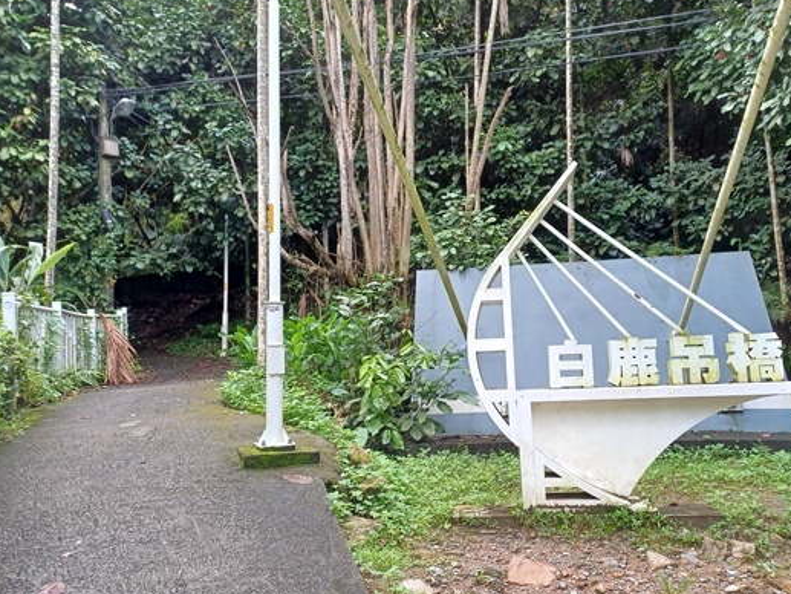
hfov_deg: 61.4
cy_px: 297
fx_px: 663
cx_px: 453
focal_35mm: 29
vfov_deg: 48.2
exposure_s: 1/59
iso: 64
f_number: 1.8
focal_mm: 4.6
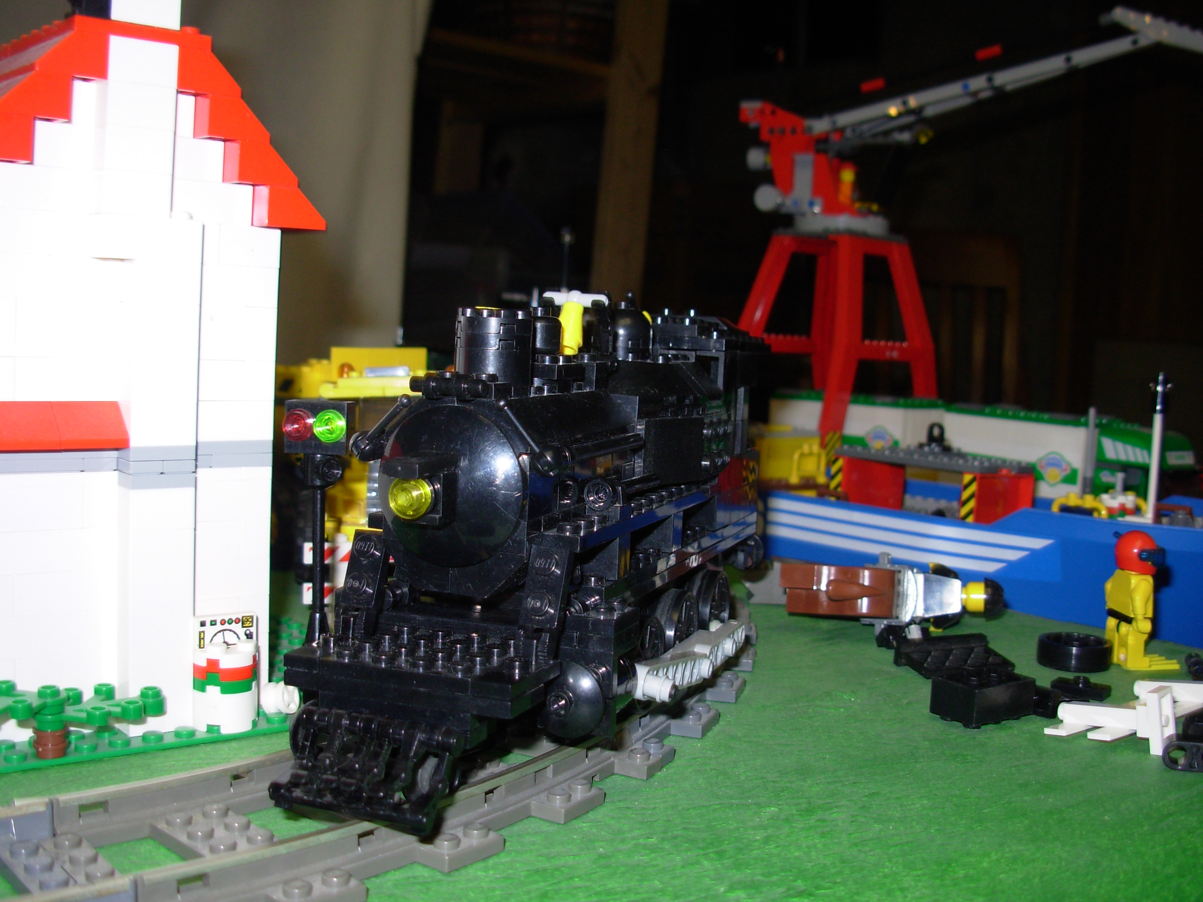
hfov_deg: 49.0
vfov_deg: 37.7
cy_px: 451
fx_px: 1321
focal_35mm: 38
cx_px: 602
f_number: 2.9
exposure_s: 1/32
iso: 50
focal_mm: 6.3
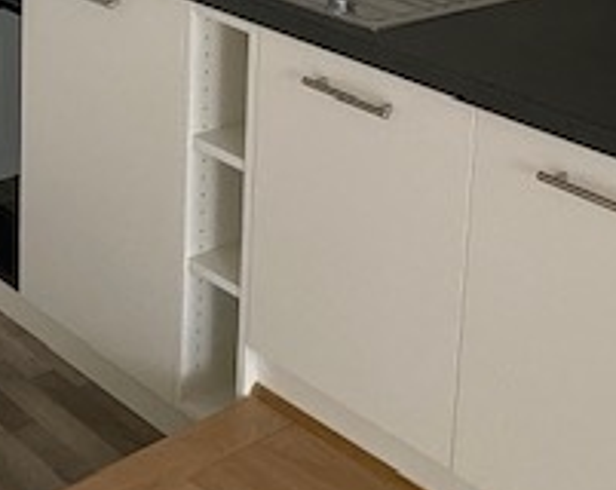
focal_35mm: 81
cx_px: 101
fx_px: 1474
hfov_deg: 23.2
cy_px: -150
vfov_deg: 17.7
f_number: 1.8
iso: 250
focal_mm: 4.25
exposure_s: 1/60
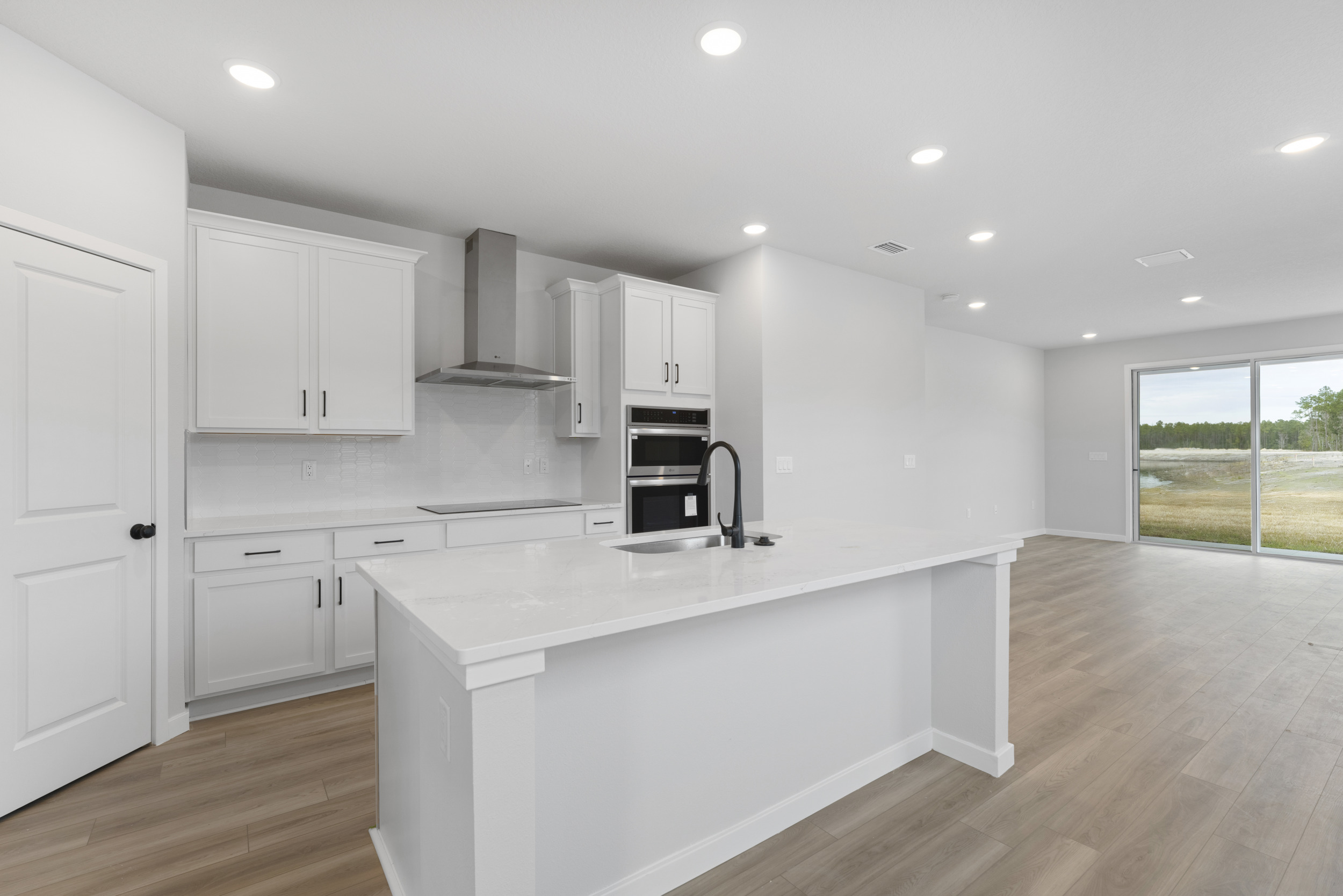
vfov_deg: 73.8
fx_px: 597
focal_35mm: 16
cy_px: 448
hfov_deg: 96.7
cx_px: 672
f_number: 9
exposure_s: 1/8
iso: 320
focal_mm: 16
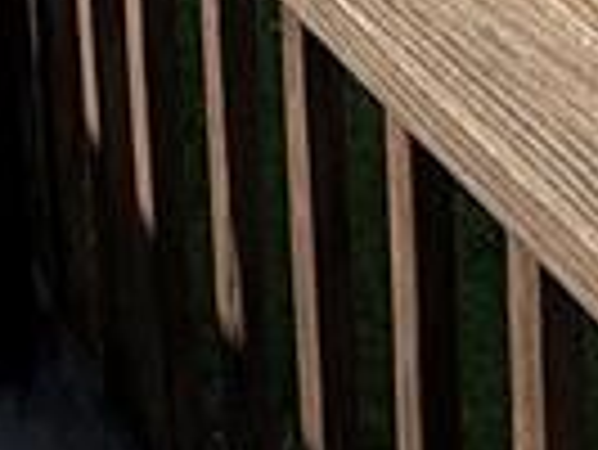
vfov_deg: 10.1
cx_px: 535
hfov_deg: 17.9
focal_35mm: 108
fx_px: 1867
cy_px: -900
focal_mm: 2.22
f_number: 2.2
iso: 50
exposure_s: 1/1259
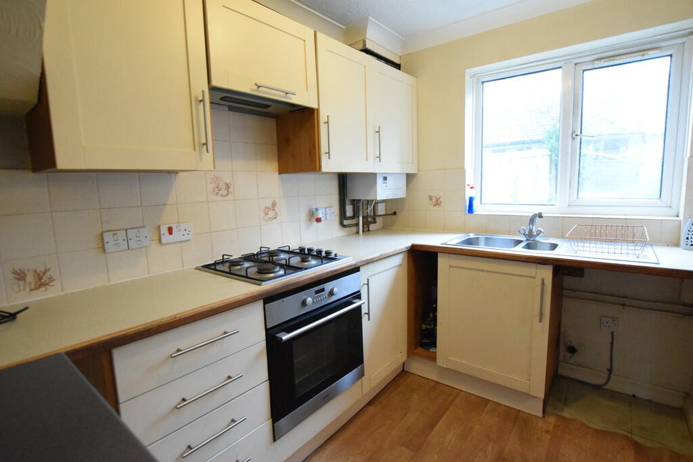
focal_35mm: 17
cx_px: 346
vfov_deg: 69.7
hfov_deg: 92.4
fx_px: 332
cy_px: 231
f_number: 4.5
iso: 6400
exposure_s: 1/80
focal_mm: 11.5
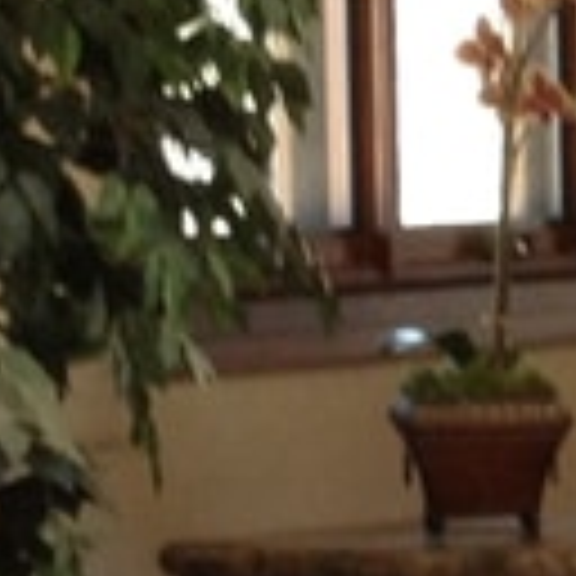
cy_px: 387
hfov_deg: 5.2
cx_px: 1631
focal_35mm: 321
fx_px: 6043
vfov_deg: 5.5
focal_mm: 4.28
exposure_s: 1/20
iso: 100
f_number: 2.4
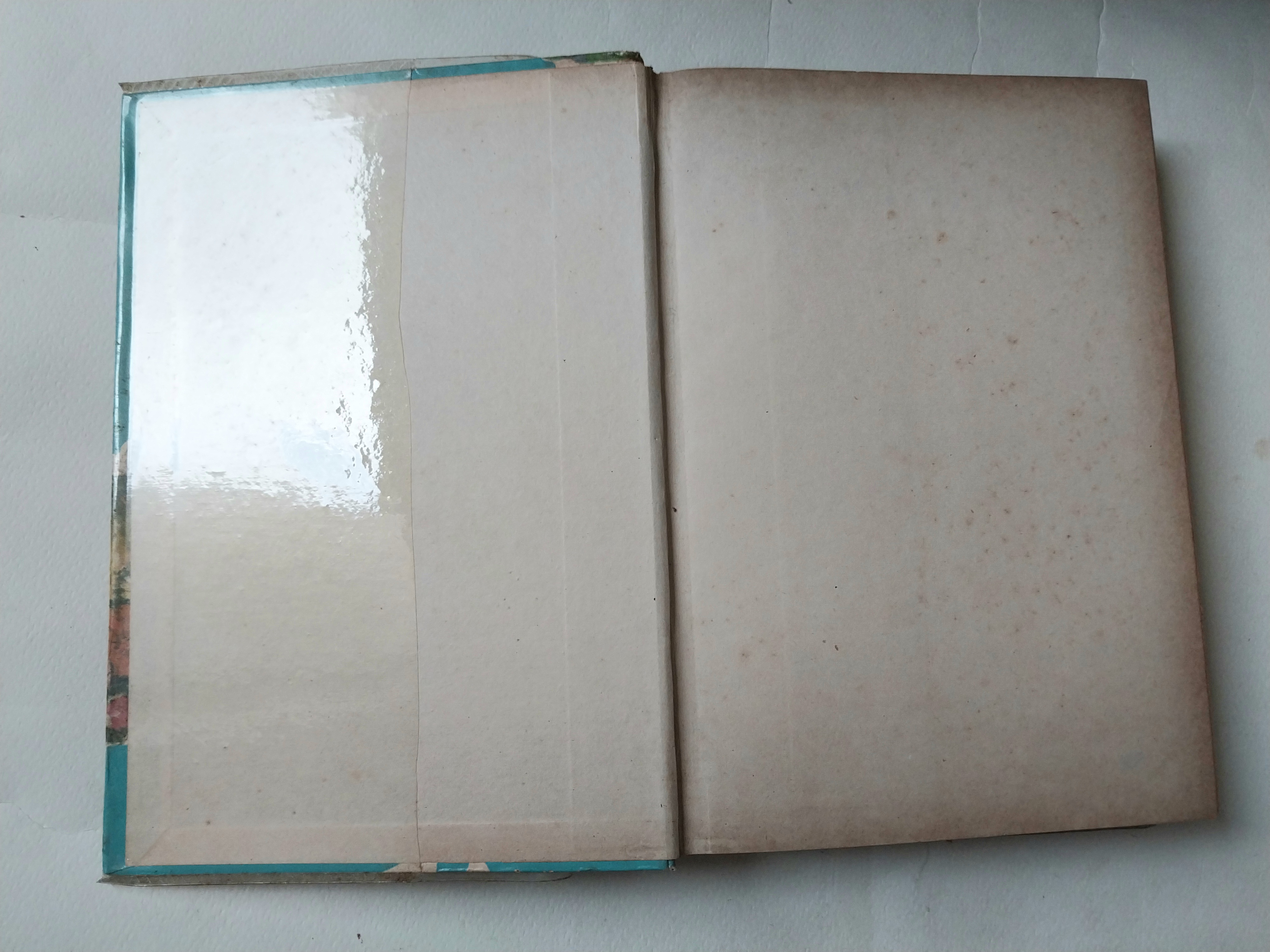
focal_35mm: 26
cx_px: 635
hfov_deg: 67.3
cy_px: 476
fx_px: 954
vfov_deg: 53.1
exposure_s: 1/60.2
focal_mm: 4
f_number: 1.8
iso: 100
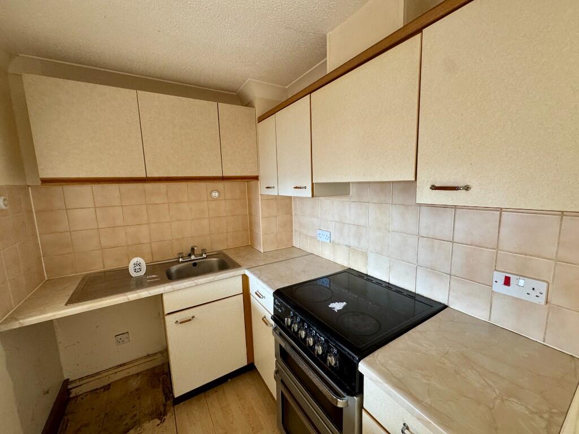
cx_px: 290
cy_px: 217
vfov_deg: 85.7
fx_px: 234
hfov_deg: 102.1
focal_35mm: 14
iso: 250
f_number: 2.2
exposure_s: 1/99
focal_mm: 2.22
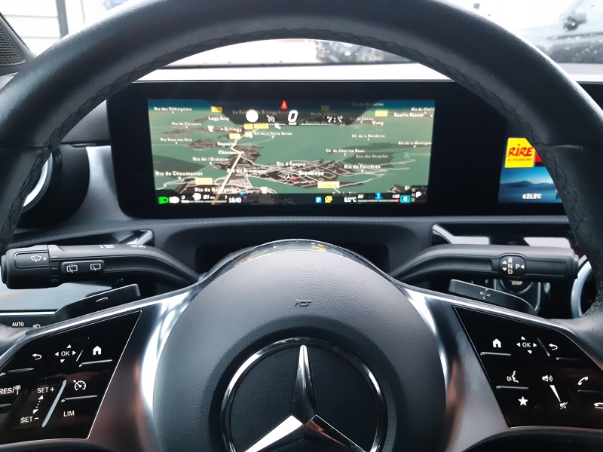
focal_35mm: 26
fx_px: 453
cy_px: 226
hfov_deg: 67.3
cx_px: 302
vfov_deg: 53.1
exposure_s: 1/25
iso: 640
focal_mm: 3.92
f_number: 1.7
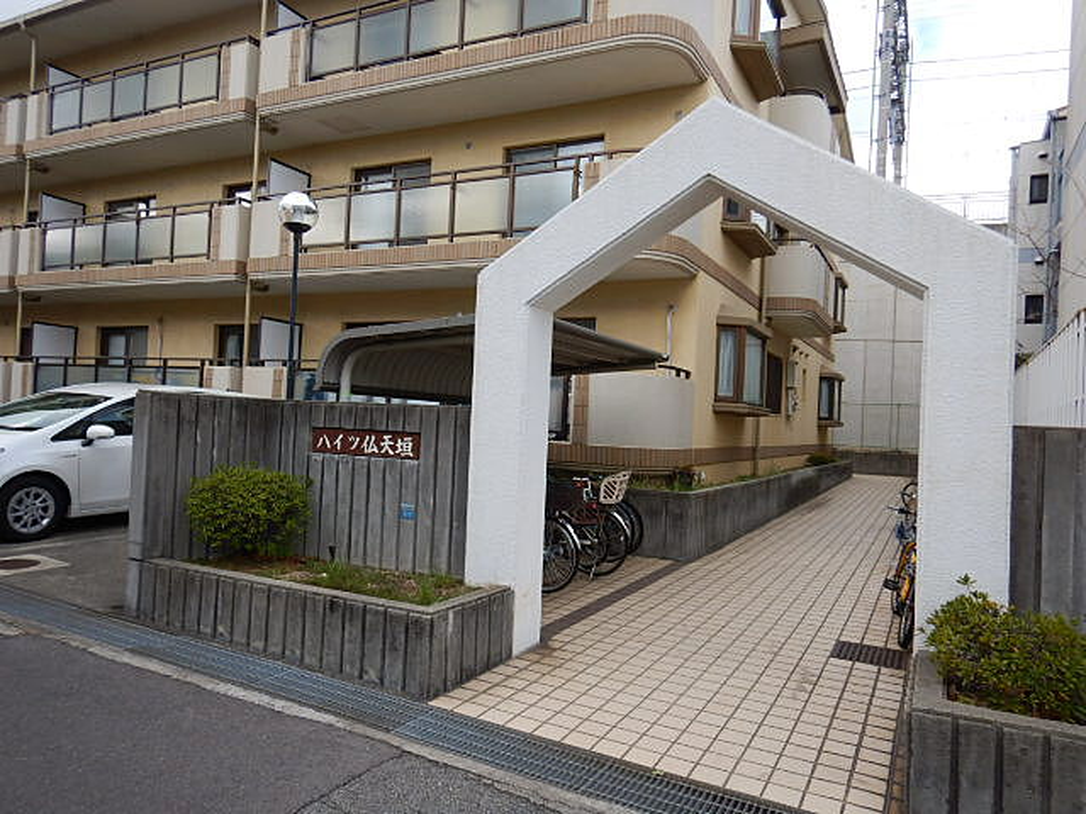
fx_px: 753
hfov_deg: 71.6
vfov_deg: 56.8
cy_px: 407
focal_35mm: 24
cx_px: 543
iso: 125
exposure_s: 1/500
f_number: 2.8
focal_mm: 4.3
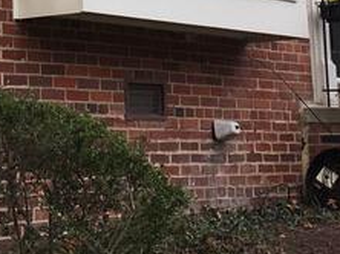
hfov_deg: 14.6
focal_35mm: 134
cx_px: 26
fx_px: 1315
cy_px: -162
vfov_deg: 10.5
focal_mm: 4.15
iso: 25
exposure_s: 1/396
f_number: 2.2
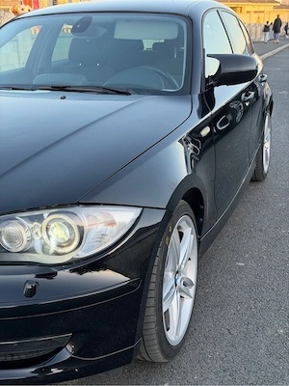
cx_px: 144
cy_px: 193
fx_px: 534
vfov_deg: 39.7
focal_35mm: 48
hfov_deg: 30.3
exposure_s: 1/201
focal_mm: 6.76
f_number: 1.78
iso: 64
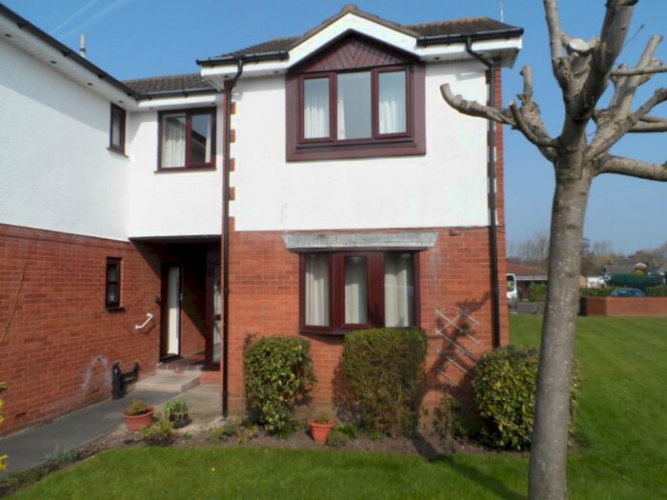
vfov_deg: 56.8
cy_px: 250
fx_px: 462
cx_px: 334
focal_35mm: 24
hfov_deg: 71.6
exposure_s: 1/500
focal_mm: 4
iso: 80
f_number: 4.5
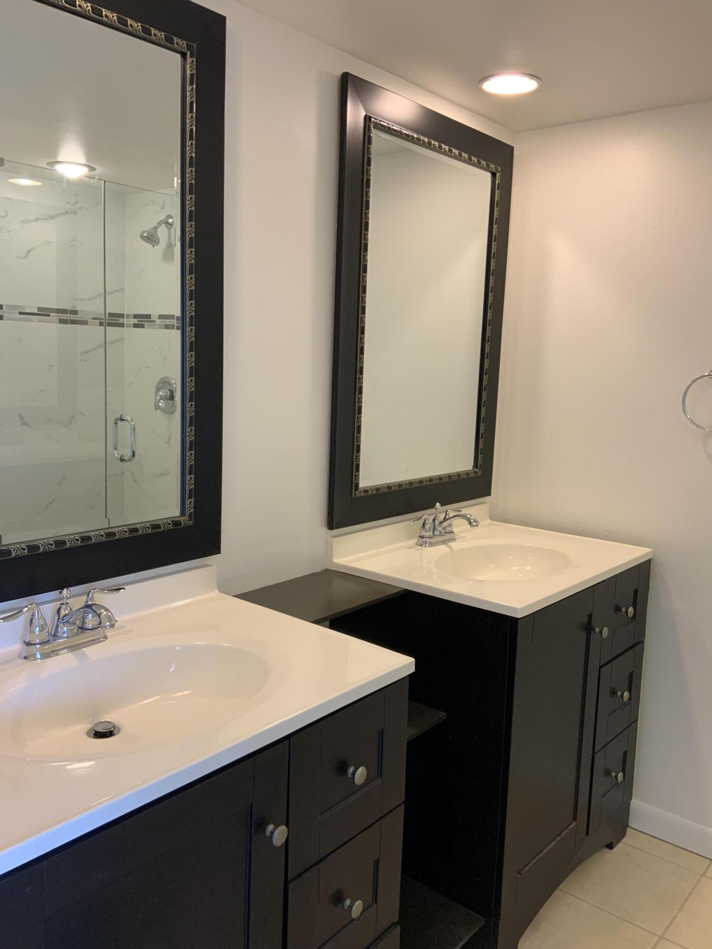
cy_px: 474
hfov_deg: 48.2
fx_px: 795
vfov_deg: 61.7
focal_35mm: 29
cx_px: 356
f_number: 1.8
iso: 80
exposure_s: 1/60
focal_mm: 3
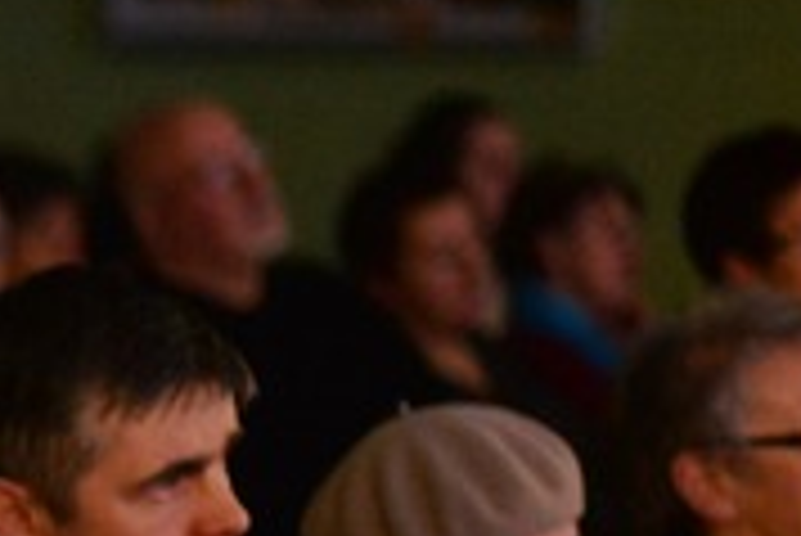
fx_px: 4454
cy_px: 712
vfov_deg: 6.8
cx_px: -567
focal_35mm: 200
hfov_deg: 9.8
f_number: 1.4
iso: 1600
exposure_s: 1/40
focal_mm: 50
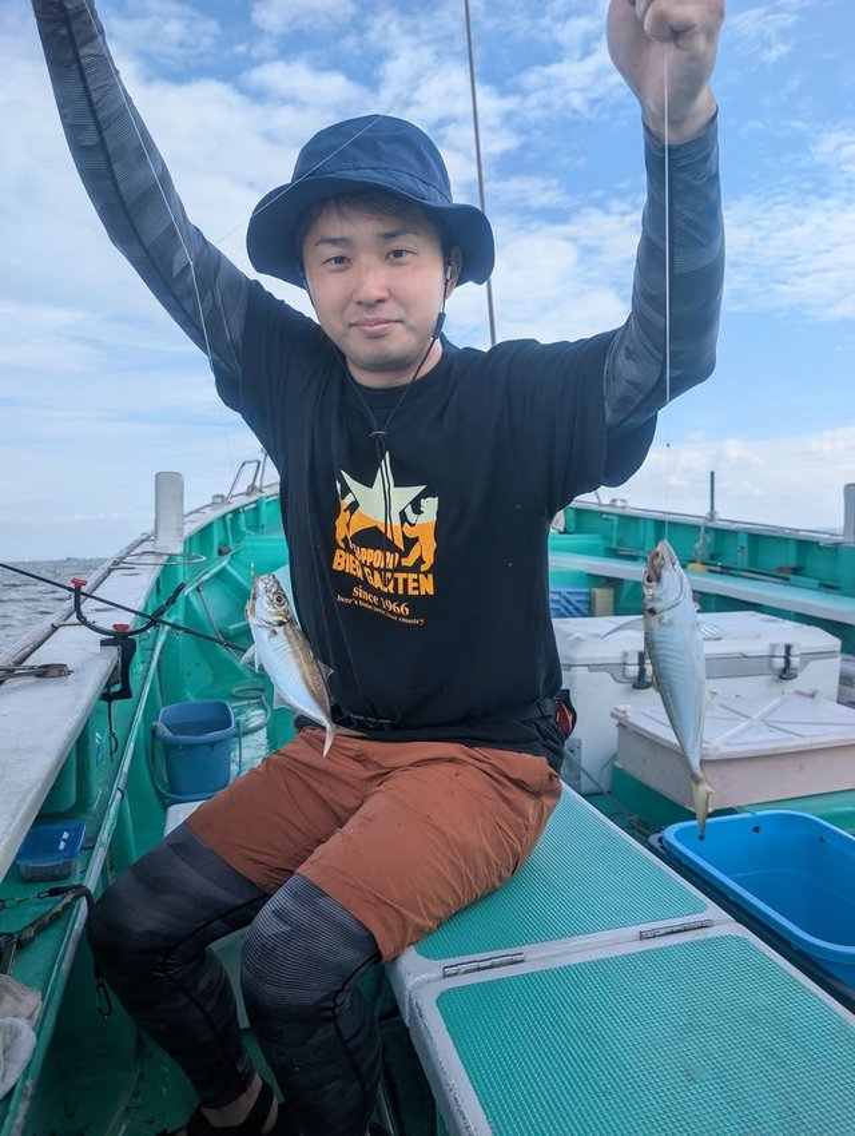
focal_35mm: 24
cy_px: 568
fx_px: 788
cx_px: 428
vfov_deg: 71.5
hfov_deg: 56.9
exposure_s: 1/974
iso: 21
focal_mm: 6.9
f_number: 1.68
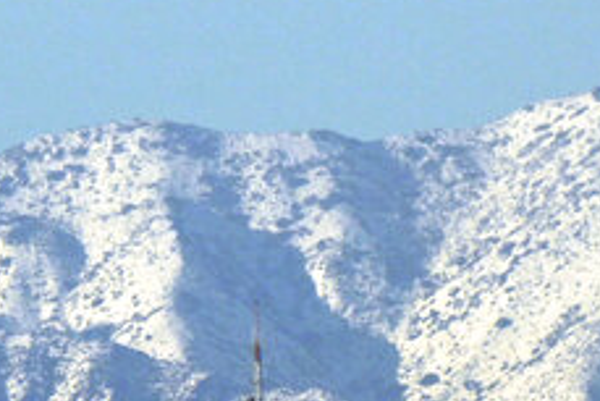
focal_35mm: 4021
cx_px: -225
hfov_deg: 0.5
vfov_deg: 0.3
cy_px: 478
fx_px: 67056
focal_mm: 600
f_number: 8
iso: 160
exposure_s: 1/800
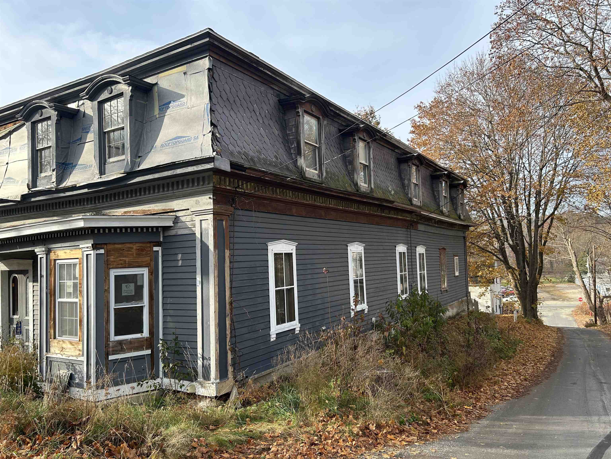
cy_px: 230
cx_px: 306
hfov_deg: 67.3
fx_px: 459
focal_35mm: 26
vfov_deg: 53.1
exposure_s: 1/1058
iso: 50
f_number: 1.5
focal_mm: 5.7
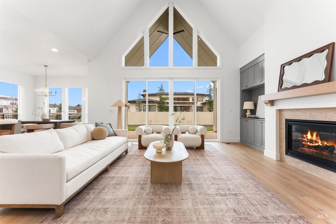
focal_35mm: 14
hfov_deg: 104.3
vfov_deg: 81.2
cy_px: 112
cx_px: 168
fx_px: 131
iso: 800
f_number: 14
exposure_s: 1/10
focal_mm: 14
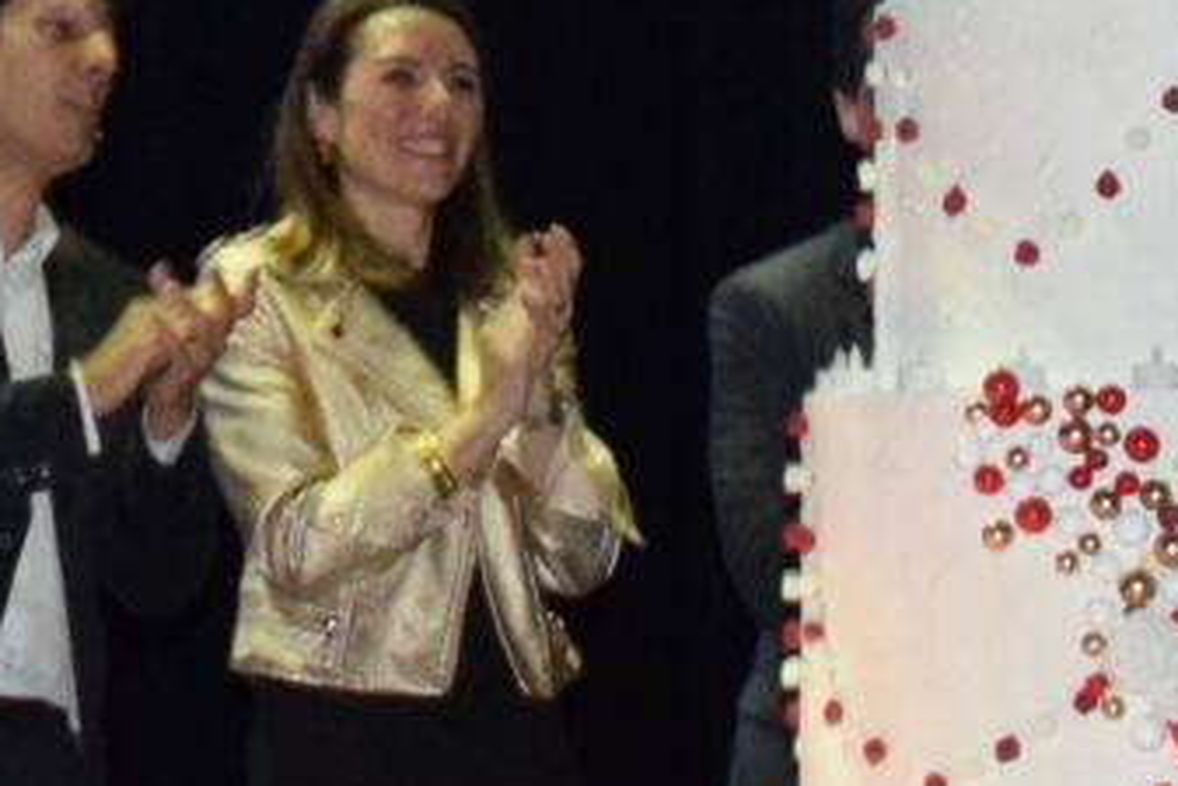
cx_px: -84
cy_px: -545
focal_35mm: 308
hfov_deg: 6.7
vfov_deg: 4.4
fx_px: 10076
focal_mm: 27
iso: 1600
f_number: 4
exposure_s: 1/60
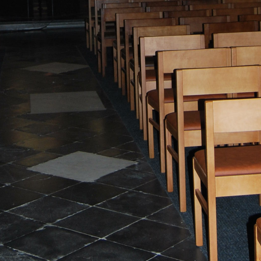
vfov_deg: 18.9
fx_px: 734
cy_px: -61
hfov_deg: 20.1
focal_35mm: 86
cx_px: 94
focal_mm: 18
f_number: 3.5
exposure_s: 1/60
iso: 200
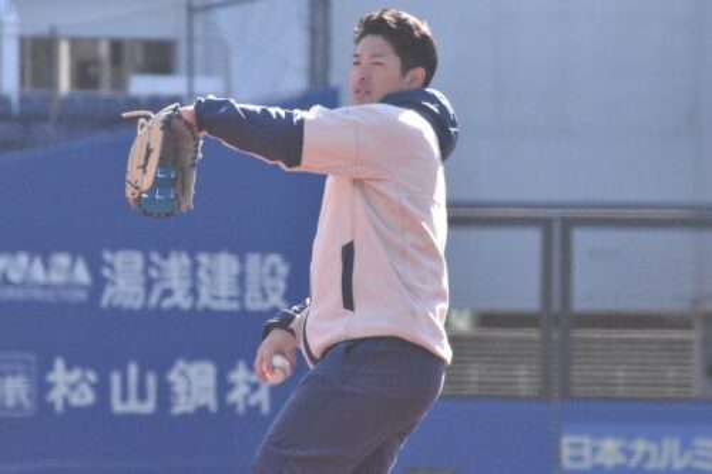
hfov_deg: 4.6
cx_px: 356
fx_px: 8897
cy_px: 237
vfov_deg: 3.1
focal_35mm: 450
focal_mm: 300
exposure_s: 1/4000
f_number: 11
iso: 10000
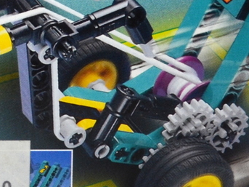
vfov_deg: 12.2
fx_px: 870
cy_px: 89
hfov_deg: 15.8
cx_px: -28
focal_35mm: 121
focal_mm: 18
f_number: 5.6
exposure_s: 1/125
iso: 400
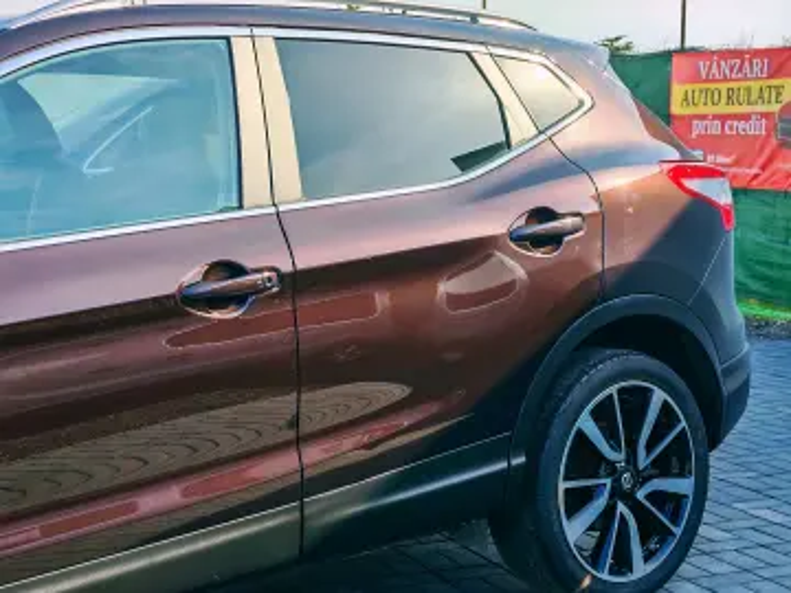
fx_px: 1645
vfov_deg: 20.4
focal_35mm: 72
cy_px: 296
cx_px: 396
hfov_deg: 27.0
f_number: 2.6
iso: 64
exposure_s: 1/100
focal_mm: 15.38
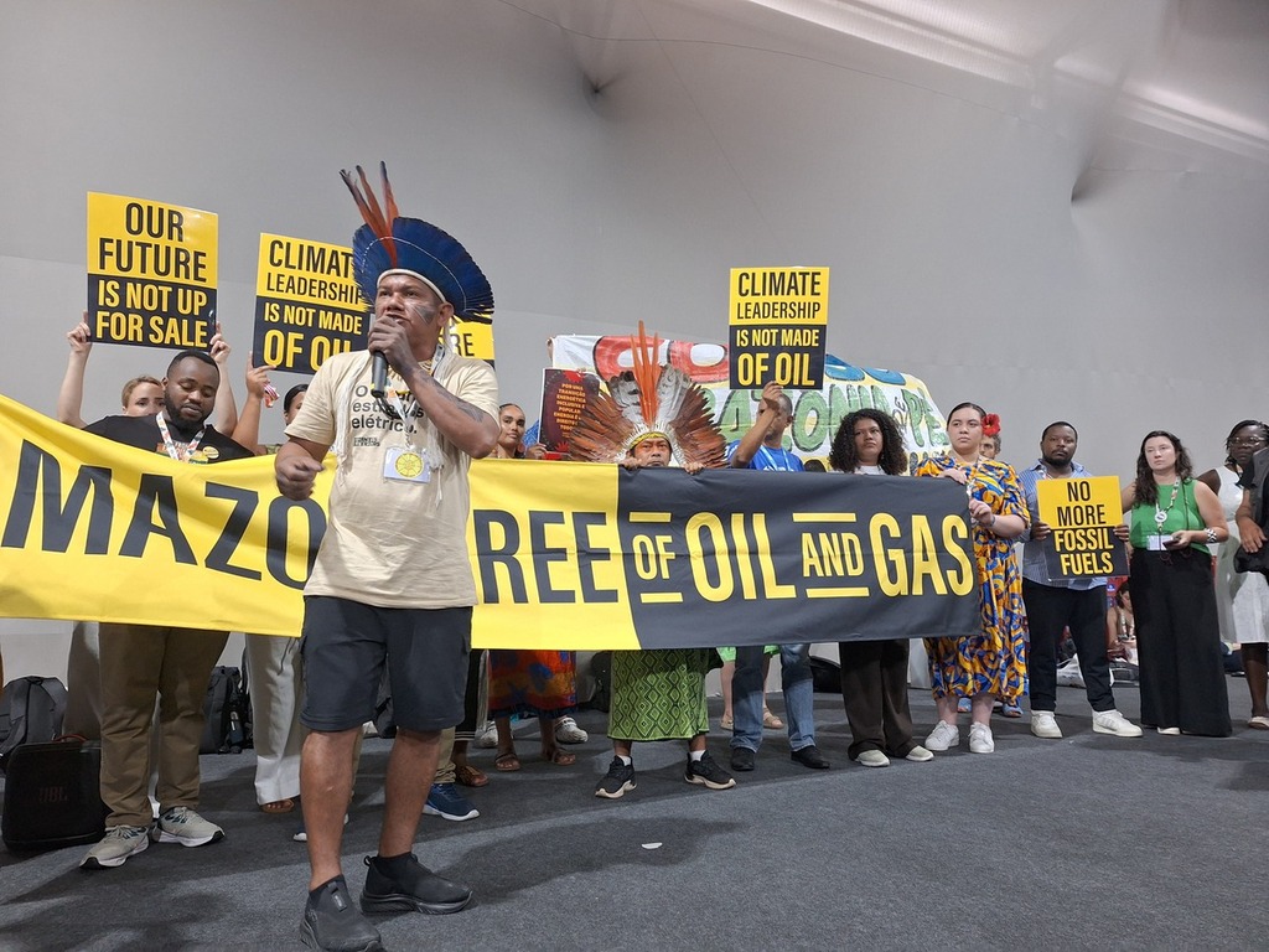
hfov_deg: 73.9
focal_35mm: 23
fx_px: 843
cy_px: 476
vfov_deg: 58.9
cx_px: 634
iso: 250
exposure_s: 1/30
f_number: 1.8
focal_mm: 5.54
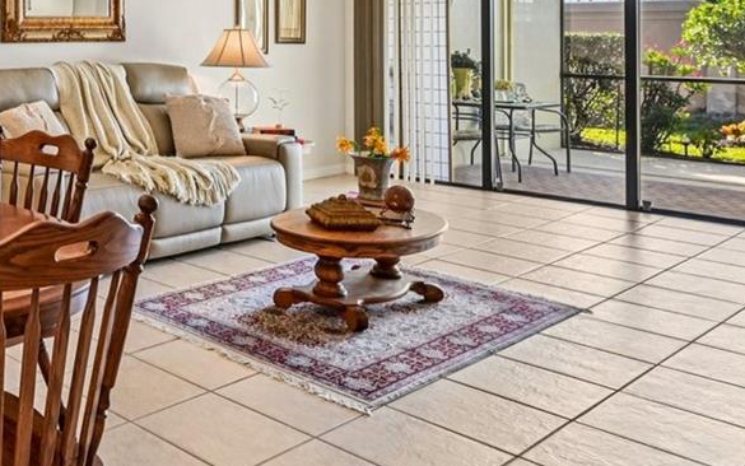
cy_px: 23
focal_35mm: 39
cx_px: -42
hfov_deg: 41.8
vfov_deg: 30.9
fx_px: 792
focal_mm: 14
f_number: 8
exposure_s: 1/40
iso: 400
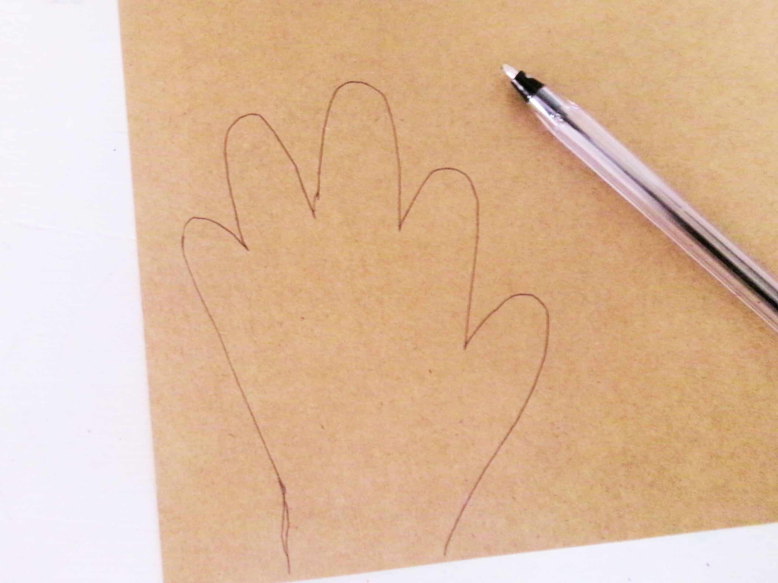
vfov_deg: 49.7
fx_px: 629
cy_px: 292
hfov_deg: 63.4
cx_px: 389
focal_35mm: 28
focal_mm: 5.1
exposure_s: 1/4
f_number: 3.9
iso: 800
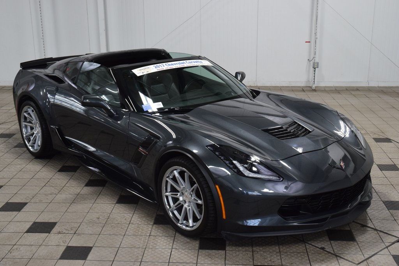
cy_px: 133
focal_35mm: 46
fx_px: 515
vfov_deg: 29.0
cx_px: 200
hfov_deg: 42.3
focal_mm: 31
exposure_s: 1/60
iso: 1600
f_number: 7.1
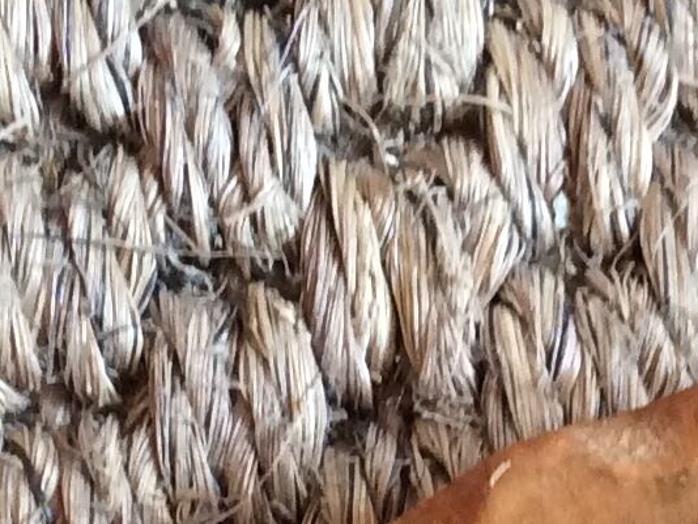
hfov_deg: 12.7
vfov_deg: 9.5
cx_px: 438
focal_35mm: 155
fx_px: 3127
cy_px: 468
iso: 100
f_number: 2.4
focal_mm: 3.3
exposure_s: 1/25
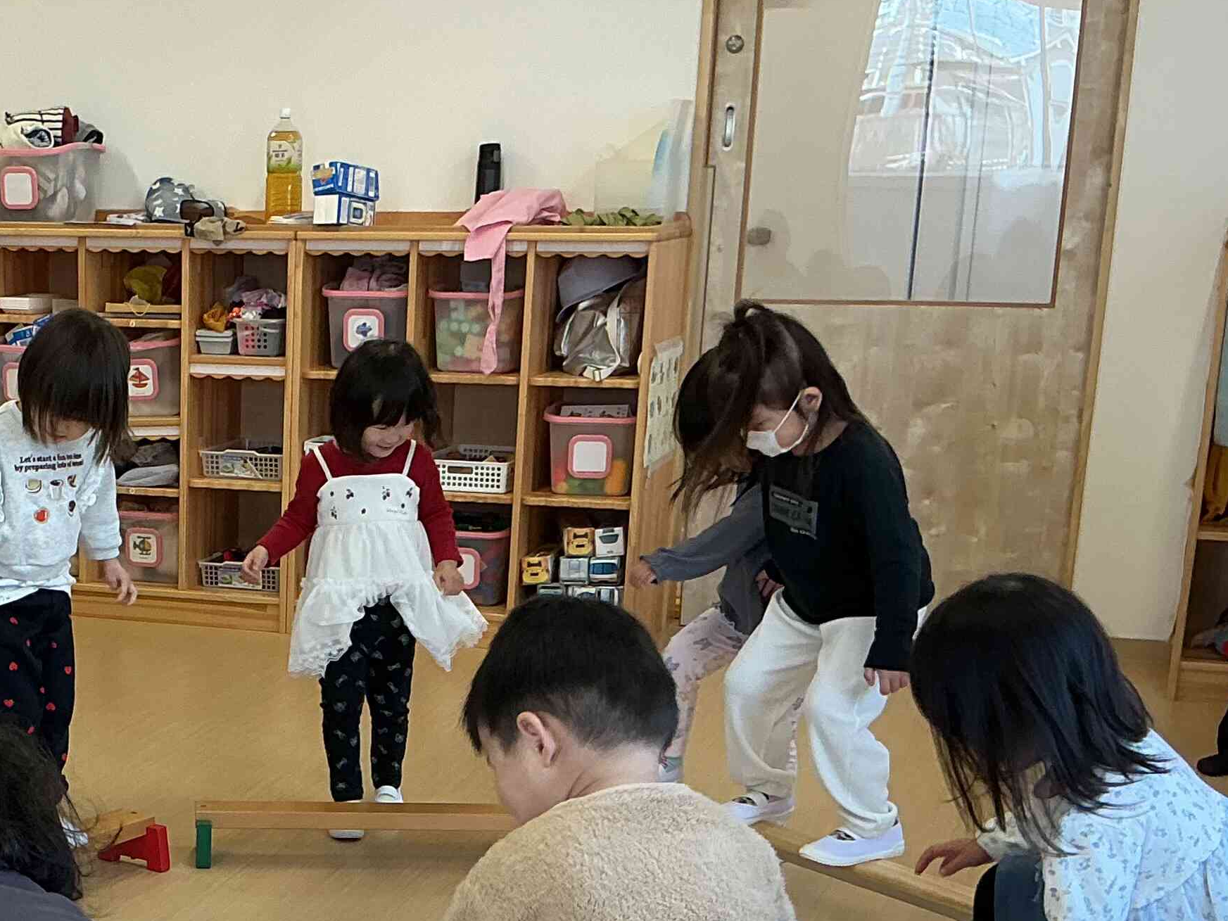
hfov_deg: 27.8
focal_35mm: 67
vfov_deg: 21.3
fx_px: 2377
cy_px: 890
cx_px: 99
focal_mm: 3
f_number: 1.8
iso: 50
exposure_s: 1/120
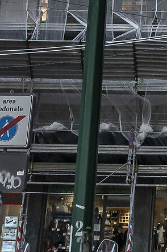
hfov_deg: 10.6
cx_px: 235
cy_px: -144
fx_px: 871
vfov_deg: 15.0
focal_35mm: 125
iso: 640
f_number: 11
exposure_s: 1/60
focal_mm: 23
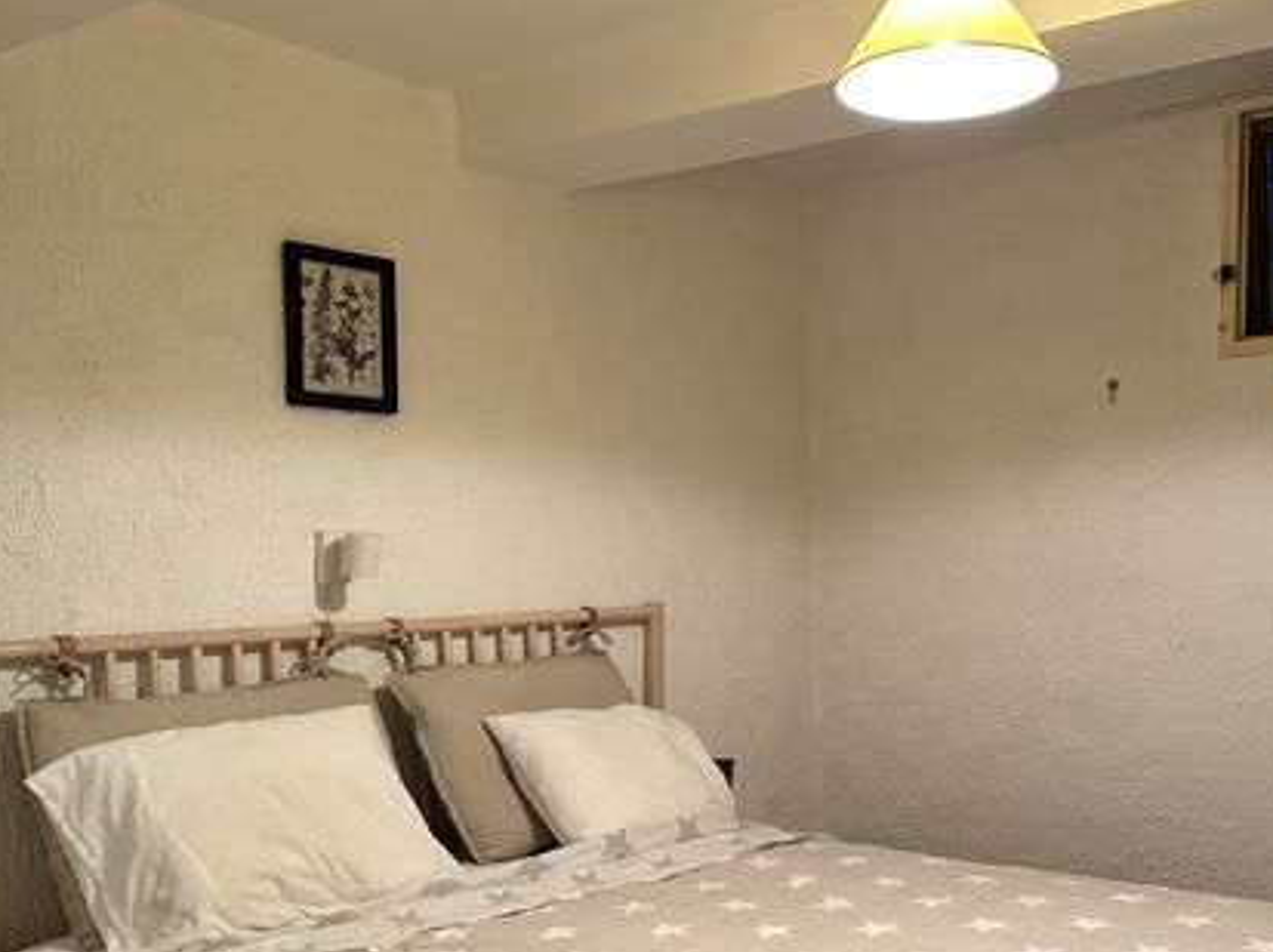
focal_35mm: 41
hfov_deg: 45.5
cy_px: 607
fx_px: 1506
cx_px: 775
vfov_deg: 34.9
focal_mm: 6.86
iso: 500
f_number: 1.78
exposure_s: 1/50
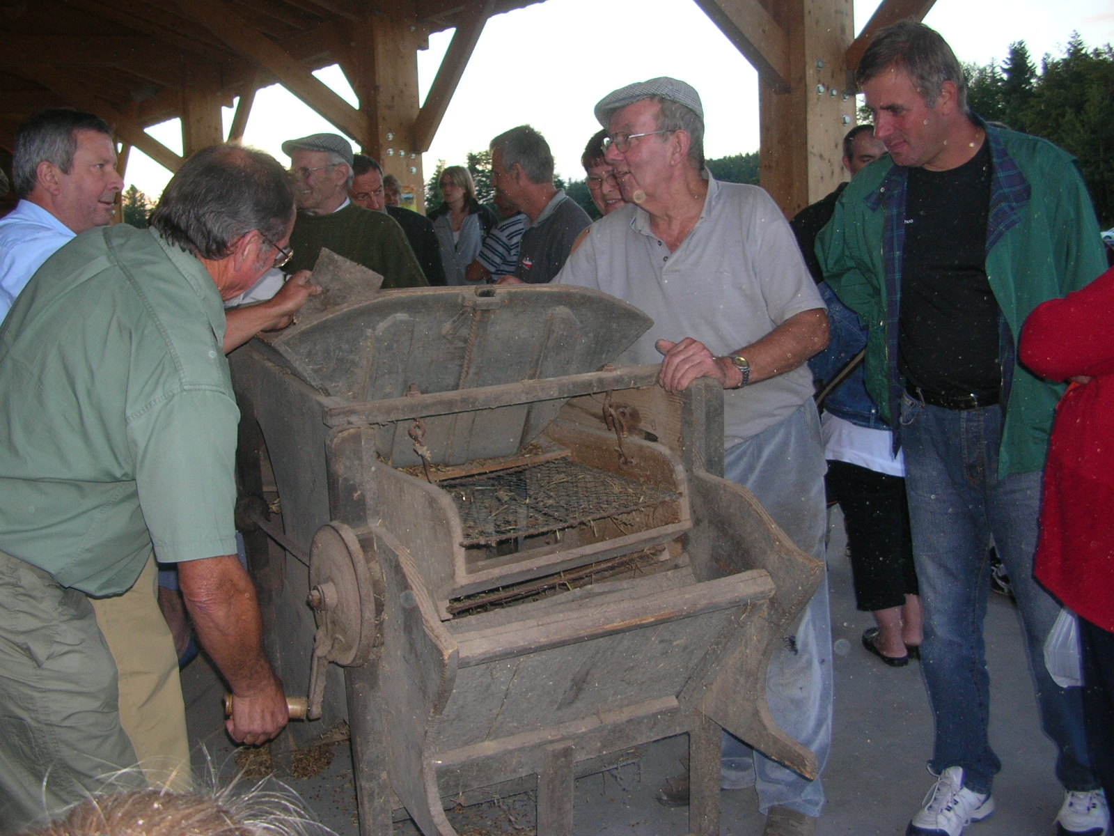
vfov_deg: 40.7
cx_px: 557
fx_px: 1126
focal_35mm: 35
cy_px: 418
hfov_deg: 52.6
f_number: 2.8
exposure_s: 1/60.1
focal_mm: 5.8
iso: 73
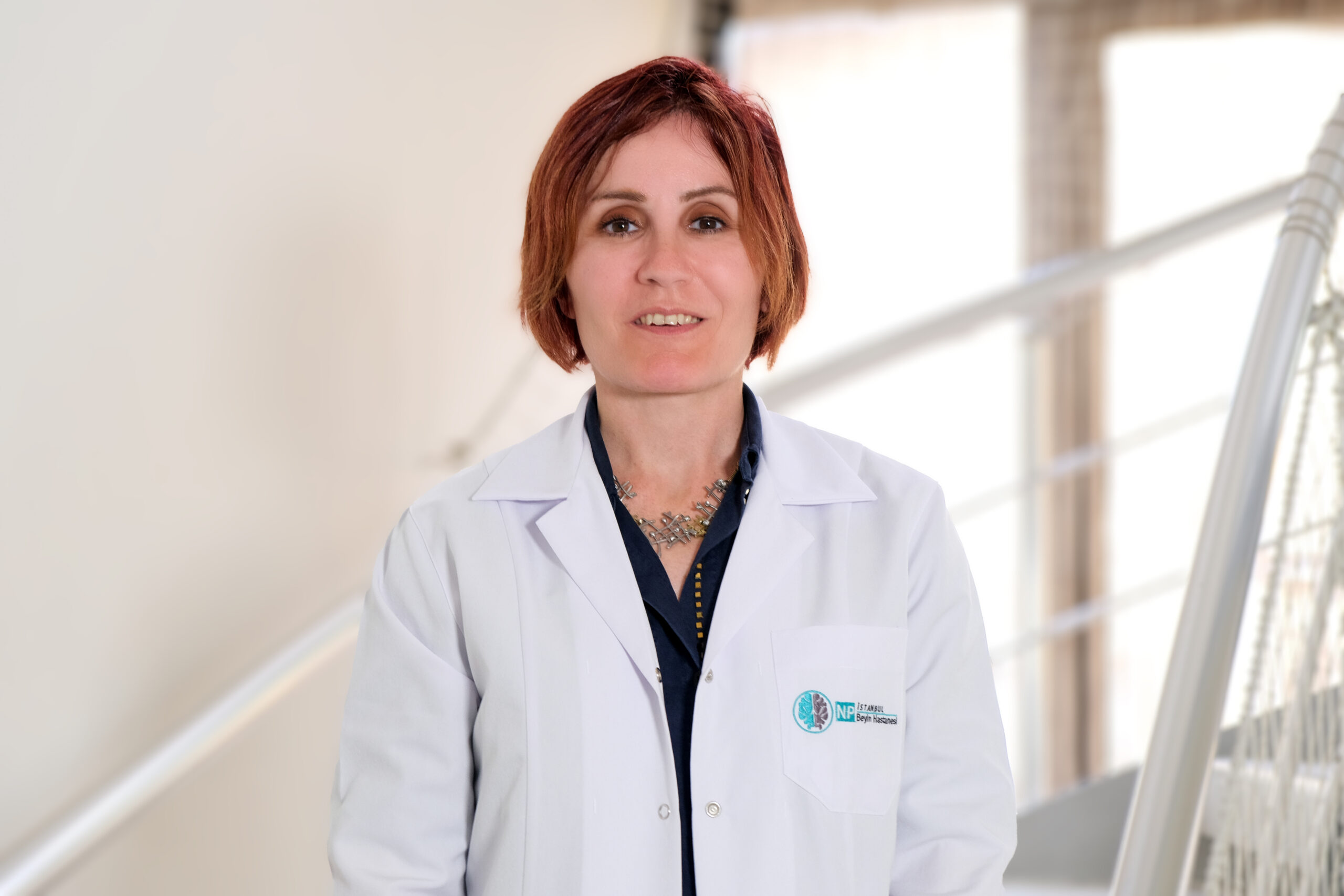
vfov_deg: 20.3
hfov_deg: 30.1
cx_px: 672
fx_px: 2501
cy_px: 448
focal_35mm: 67
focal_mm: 44.4
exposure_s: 1/50
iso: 1000
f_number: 4
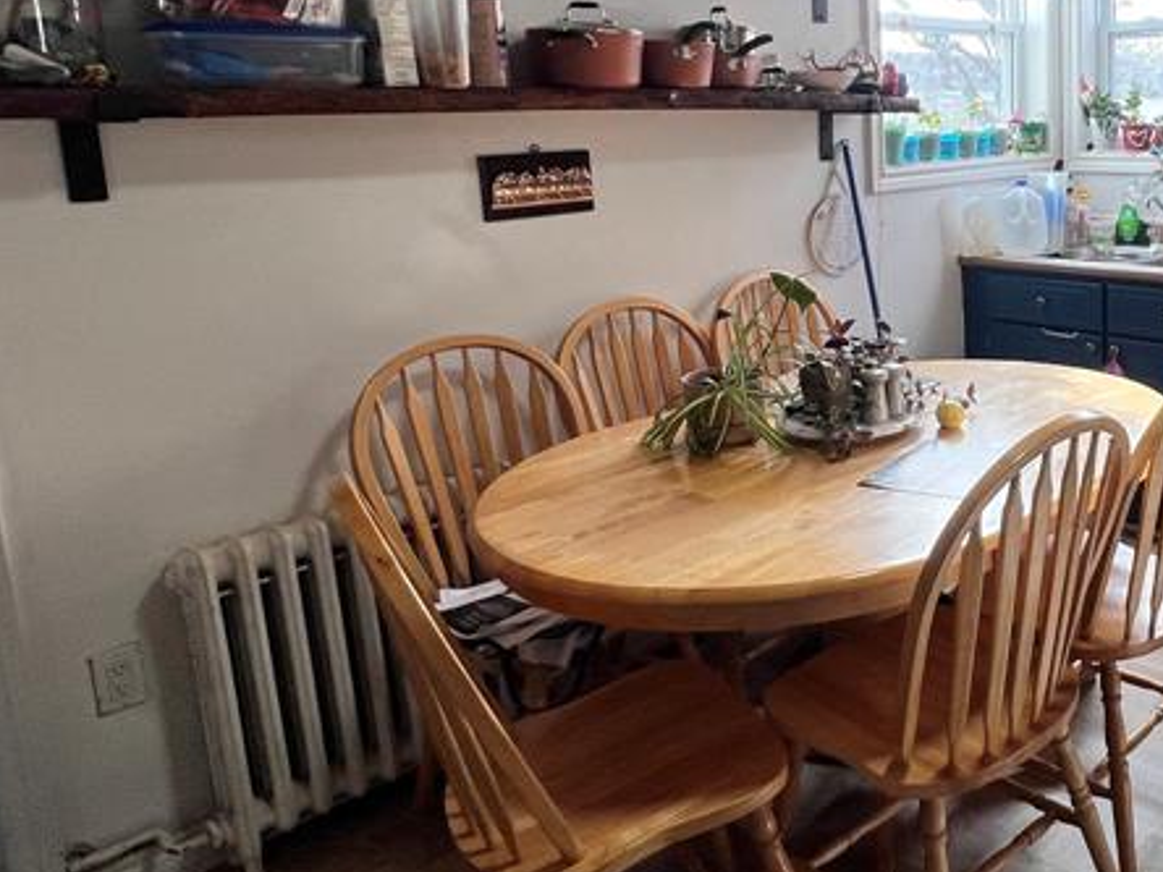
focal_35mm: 30
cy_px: 304
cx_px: 1024
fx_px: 1008
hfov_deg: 53.3
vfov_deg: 46.2
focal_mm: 1.57
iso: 50
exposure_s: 1/120
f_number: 1.8
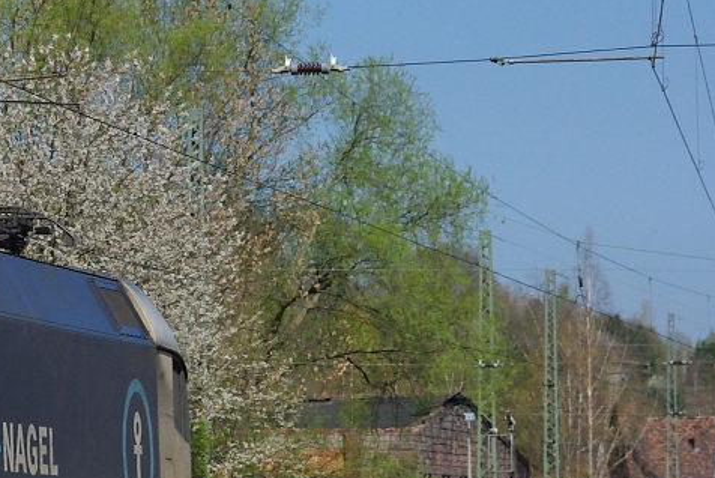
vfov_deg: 6.1
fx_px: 4491
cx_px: -39
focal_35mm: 226
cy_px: 390
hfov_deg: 9.0
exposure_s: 1/1000
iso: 400
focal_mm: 70
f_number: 9.5
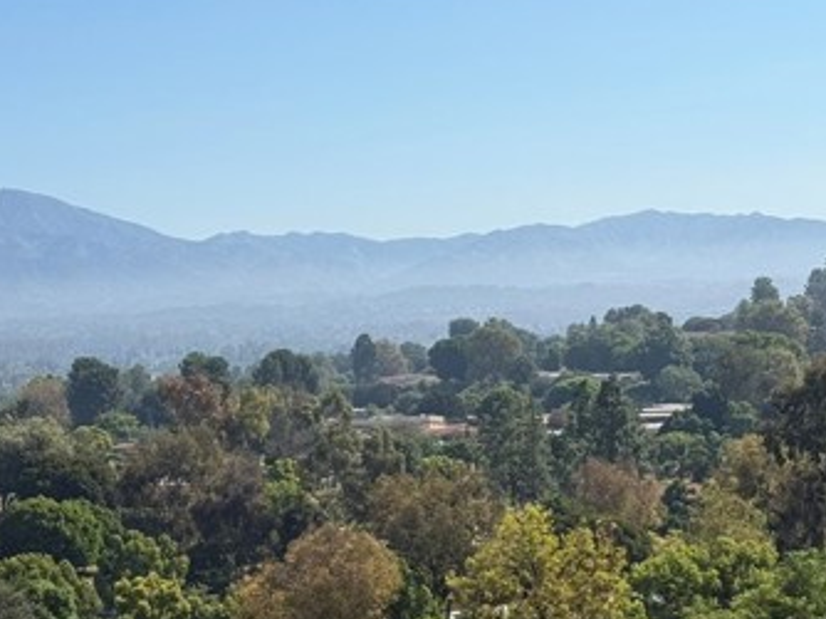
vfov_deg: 15.9
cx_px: 136
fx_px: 2194
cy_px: 522
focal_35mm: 92
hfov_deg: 21.0
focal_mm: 6.76
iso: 80
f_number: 1.78
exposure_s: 1/6024
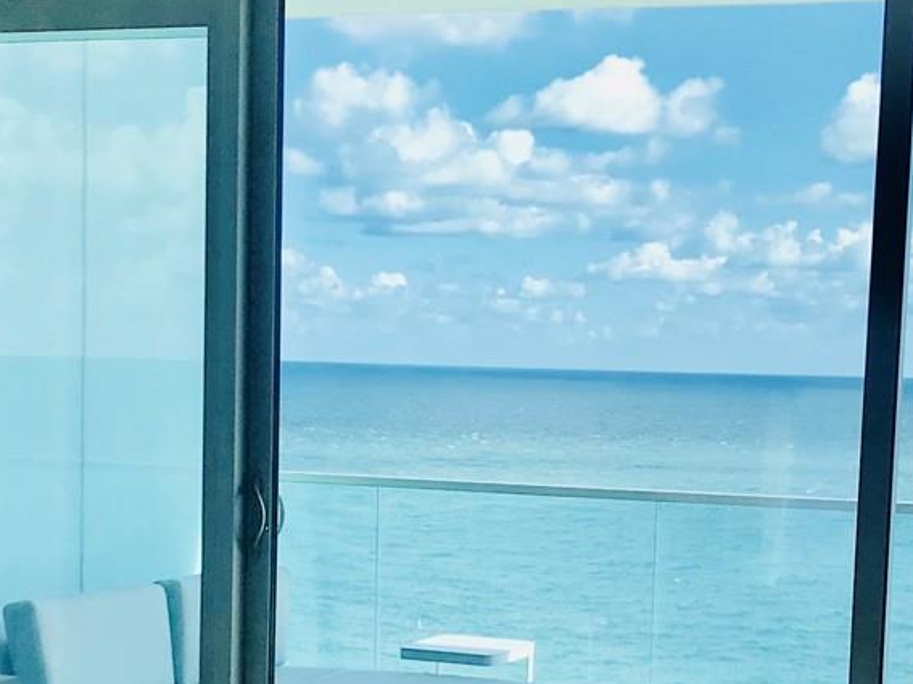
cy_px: 600
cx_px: 472
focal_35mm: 79
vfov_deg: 18.4
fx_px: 2083
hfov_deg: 24.7
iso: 20
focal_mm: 3.99
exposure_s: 1/736
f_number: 1.8
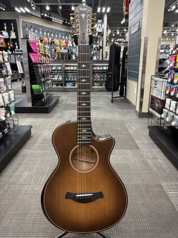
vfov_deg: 67.3
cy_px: 119
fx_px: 178
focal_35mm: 26
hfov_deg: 53.1
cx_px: 89
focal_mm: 5.96
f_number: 1.6
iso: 100
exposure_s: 1/60
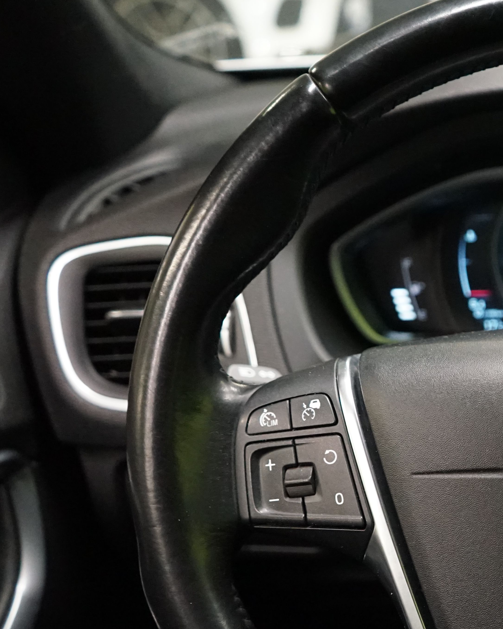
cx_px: 587
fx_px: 1079
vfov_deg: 32.1
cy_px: 436
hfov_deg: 24.1
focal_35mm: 58
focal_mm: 28
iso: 5000
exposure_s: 1/160
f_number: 3.5
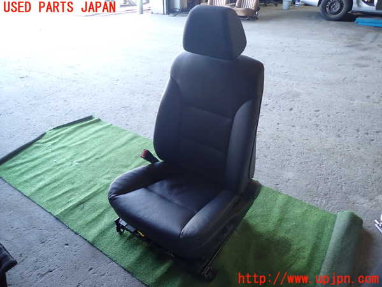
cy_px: 144
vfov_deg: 54.9
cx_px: 191
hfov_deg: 69.4
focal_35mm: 25
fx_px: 276
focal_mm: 4.5
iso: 200
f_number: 2
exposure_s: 1/60
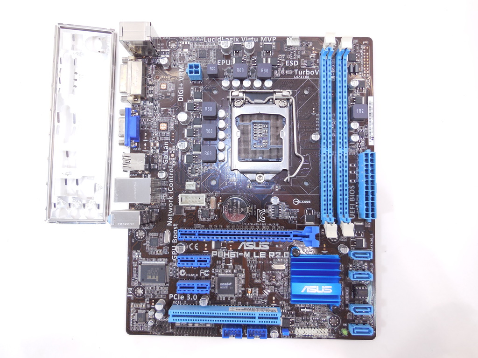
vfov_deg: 54.9
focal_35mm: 25
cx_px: 239
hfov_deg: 69.4
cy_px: 179
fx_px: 345
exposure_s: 1/40
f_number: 3.1
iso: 125
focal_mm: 4.5
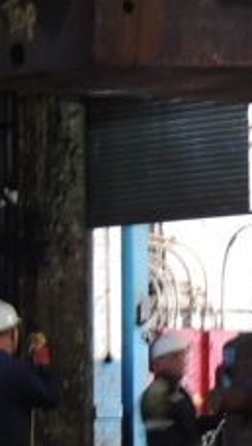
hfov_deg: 3.7
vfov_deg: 6.6
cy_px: 296
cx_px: 428
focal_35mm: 325
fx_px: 3856
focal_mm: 27.6
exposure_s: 1/8
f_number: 4.4
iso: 800
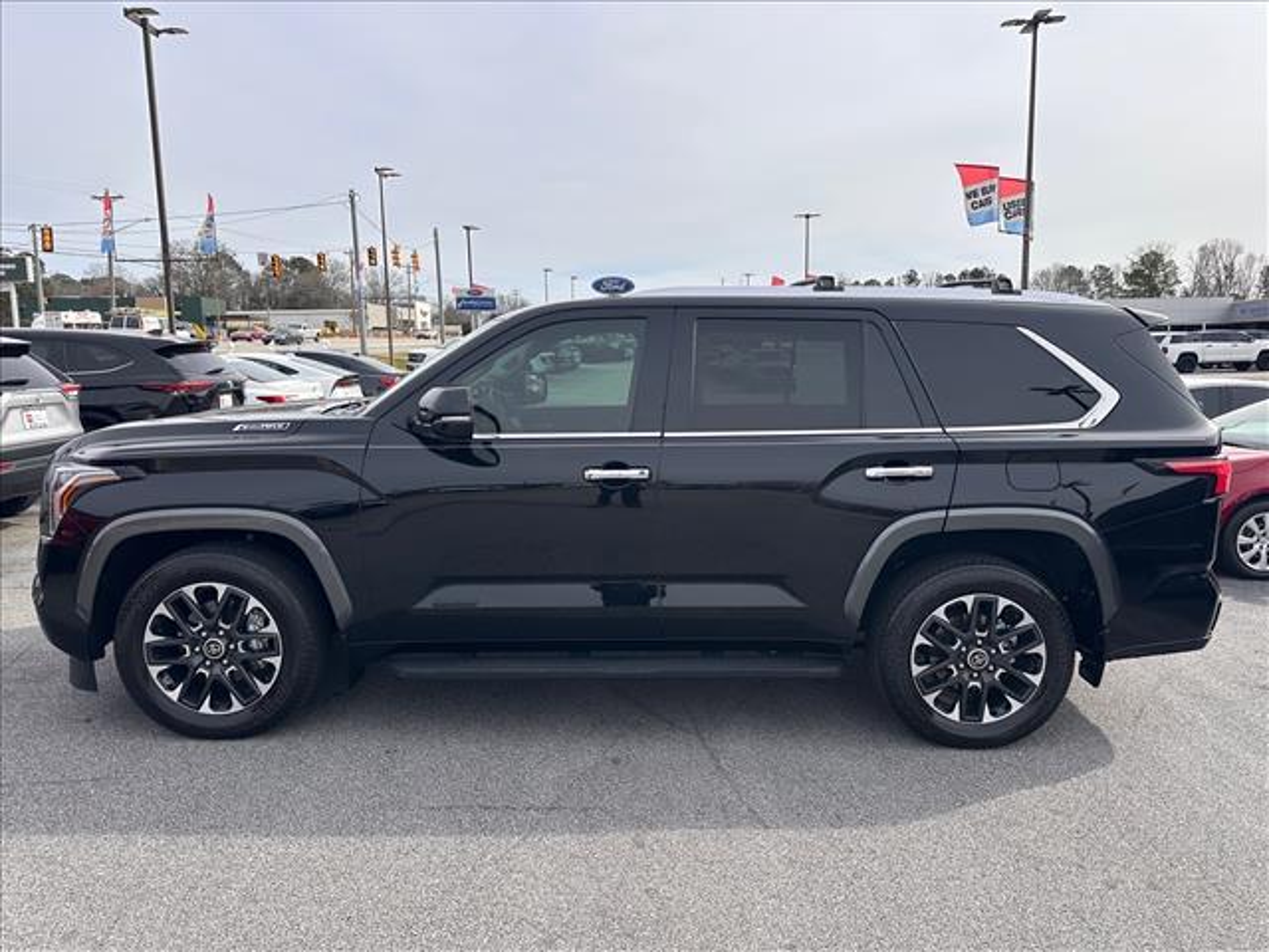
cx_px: 634
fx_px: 880
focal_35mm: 24
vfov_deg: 56.8
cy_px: 476
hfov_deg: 71.6
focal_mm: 6.86
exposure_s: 1/4545
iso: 80
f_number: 1.78
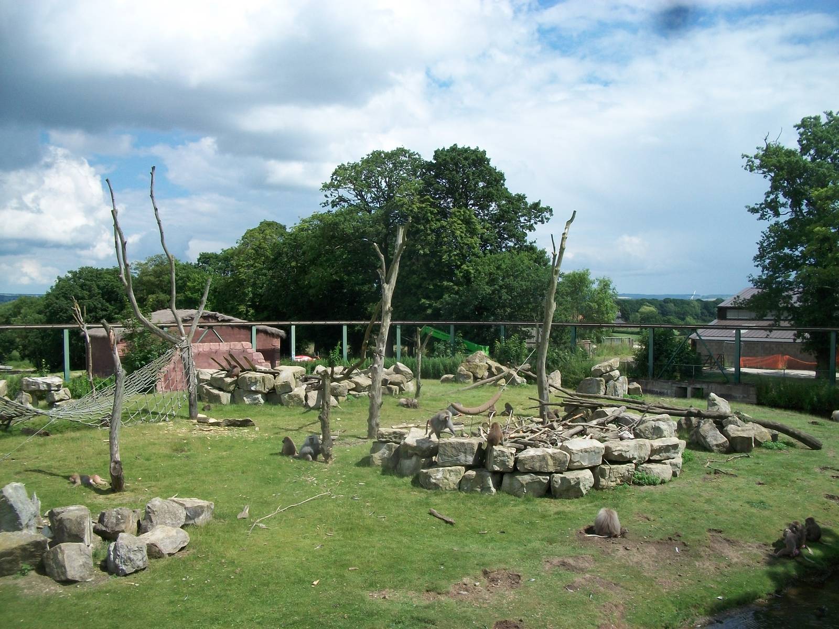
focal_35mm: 32
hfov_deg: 56.8
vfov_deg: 44.2
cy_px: 314
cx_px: 420
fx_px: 776
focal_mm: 5.7
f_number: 5.5
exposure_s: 1/400
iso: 80
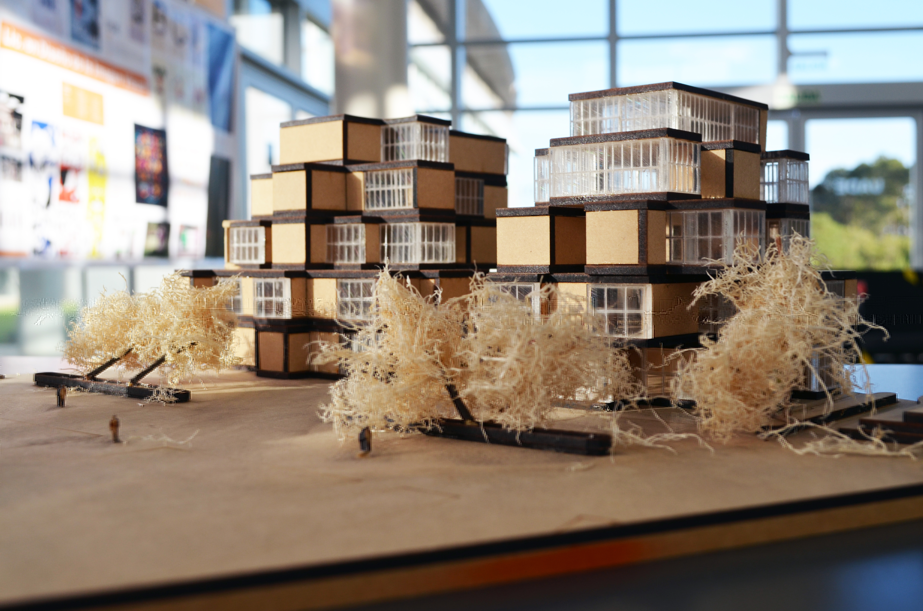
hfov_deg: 46.5
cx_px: 462
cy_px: 306
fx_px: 1075
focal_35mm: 42
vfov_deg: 31.8
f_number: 7.1
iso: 200
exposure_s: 1/200
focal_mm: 28
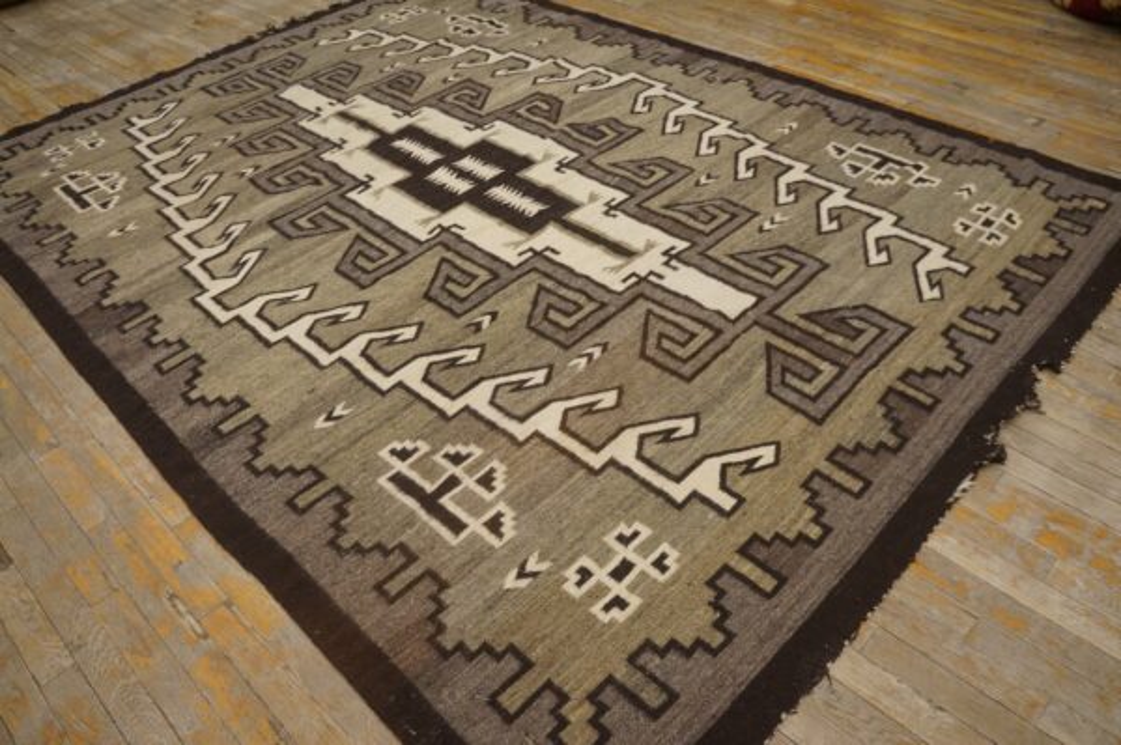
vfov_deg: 47.9
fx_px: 840
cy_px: 372
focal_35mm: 27
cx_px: 560
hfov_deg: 67.4
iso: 800
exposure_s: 1/60
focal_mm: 18
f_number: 4
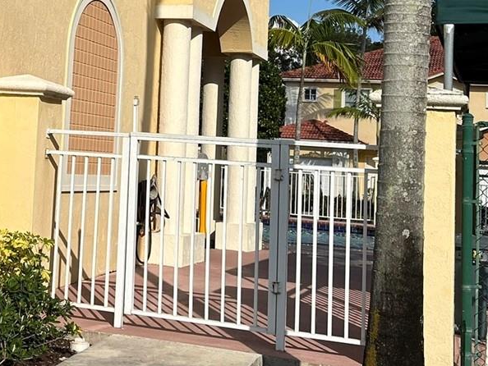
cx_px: 16
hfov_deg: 26.5
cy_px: 46
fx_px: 987
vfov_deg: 20.6
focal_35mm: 70
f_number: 1.5
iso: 50
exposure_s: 1/9434
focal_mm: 5.7
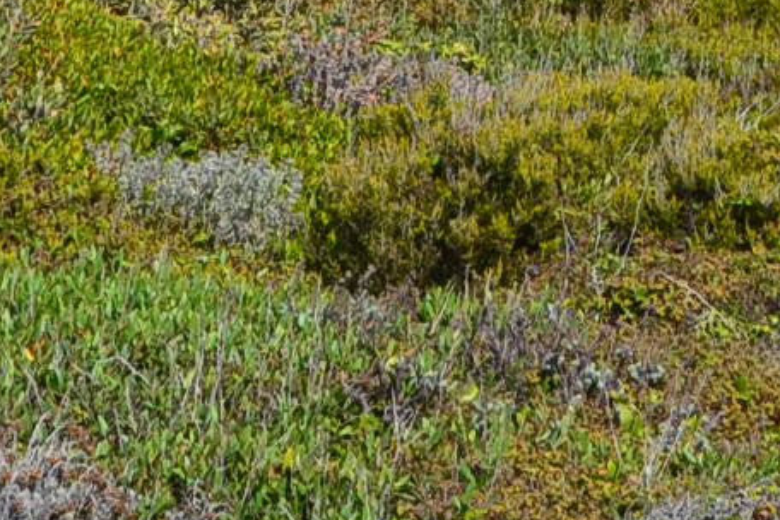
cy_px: -664
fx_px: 7886
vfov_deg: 3.7
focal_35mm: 364
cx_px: 1245
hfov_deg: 5.6
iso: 400
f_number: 11
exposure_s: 1/500
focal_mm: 48
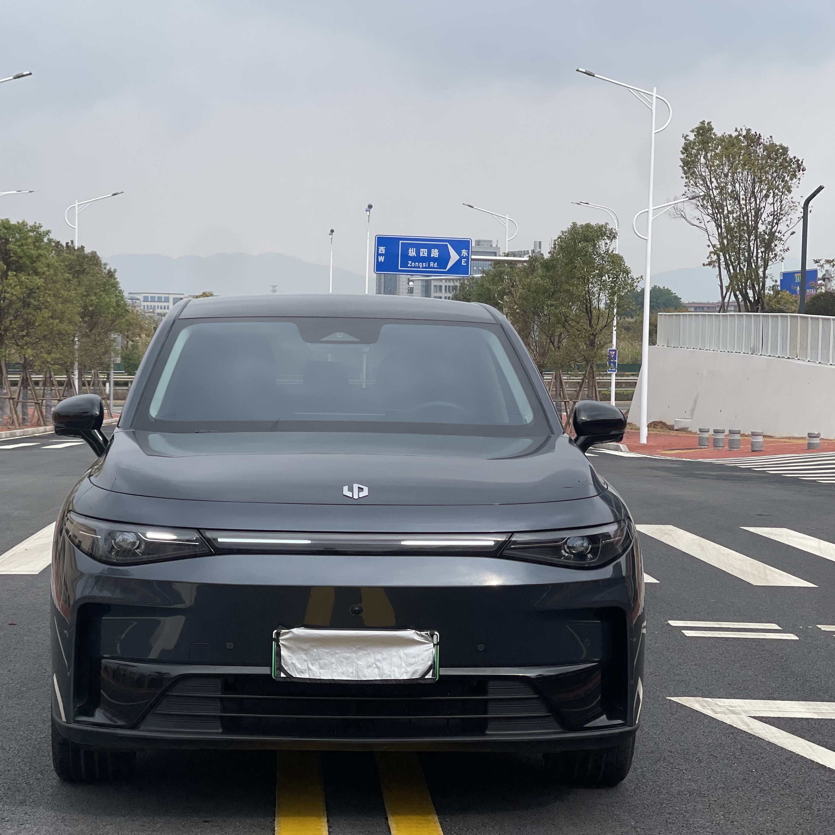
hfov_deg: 22.7
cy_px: 416
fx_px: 2074
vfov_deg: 22.8
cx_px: 368
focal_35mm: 76
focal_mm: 7.5
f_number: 2.2
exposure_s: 1/919
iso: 32
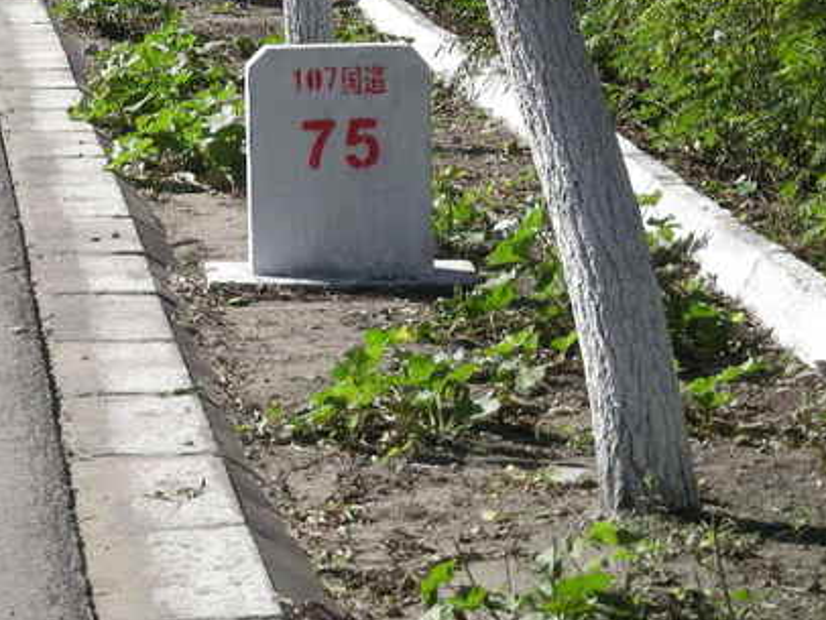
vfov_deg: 8.0
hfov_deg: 10.7
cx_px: 226
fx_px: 4417
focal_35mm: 185
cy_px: 43
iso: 50
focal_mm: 15.3
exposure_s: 1/298
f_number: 4.4
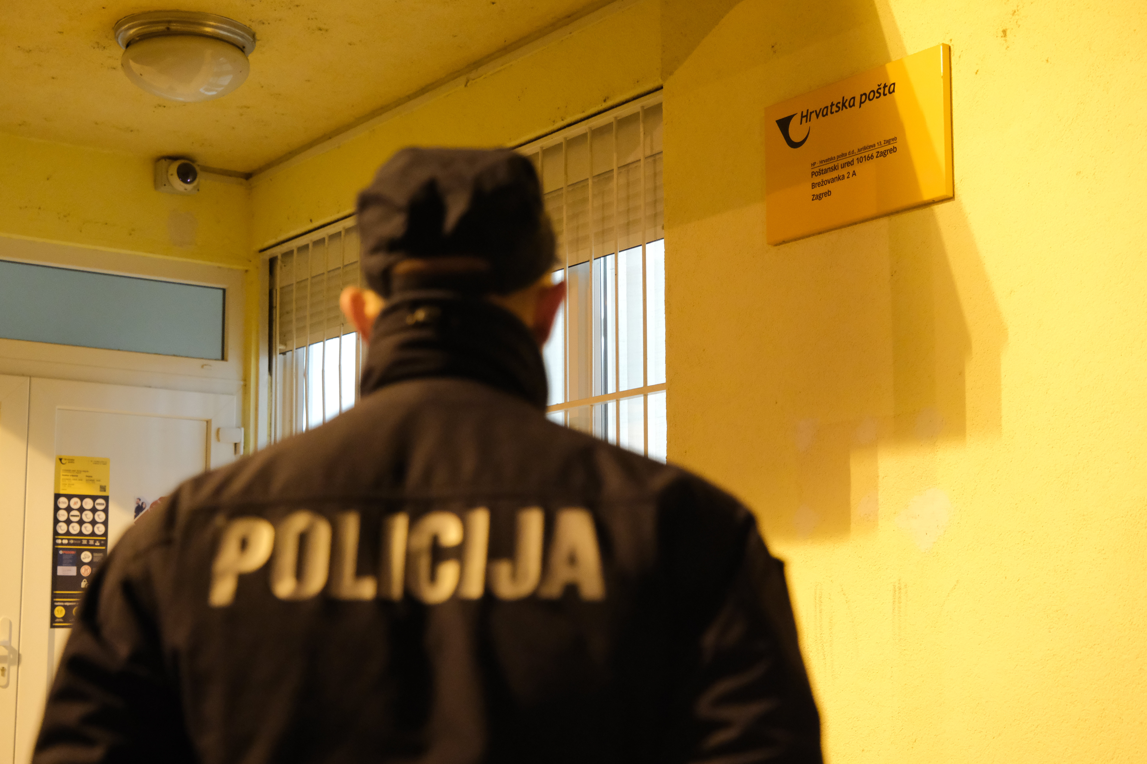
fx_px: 1689
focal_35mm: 53
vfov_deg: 25.5
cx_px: 574
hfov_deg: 37.5
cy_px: 382
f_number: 2.8
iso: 6400
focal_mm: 35.3
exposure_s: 1/60
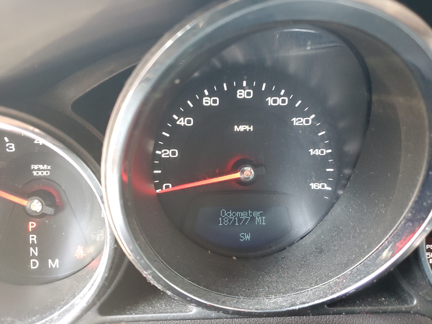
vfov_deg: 53.1
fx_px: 324
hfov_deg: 67.3
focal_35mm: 26
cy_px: 162
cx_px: 216
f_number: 1.5
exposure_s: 1/60.2
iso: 216
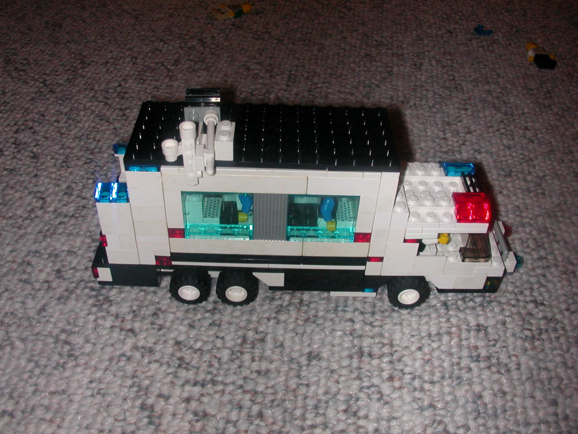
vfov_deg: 38.7
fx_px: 618
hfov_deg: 50.1
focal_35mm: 37
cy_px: 217
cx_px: 289
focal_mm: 5.6
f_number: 4.5
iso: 100
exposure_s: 1/59.9
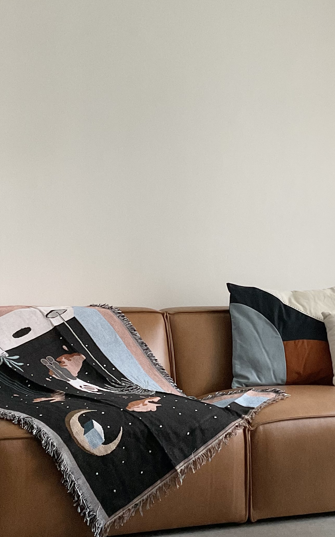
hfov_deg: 21.6
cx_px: 169
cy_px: 281
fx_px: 877
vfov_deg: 34.0
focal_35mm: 60
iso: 160
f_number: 1.8
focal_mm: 3
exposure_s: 1/60
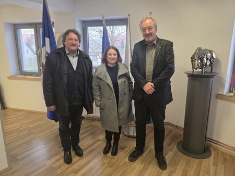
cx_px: 118
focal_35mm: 23
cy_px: 88
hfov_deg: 73.9
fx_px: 156
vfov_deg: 58.9
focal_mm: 6.3
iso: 125
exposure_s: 1/100
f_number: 1.7
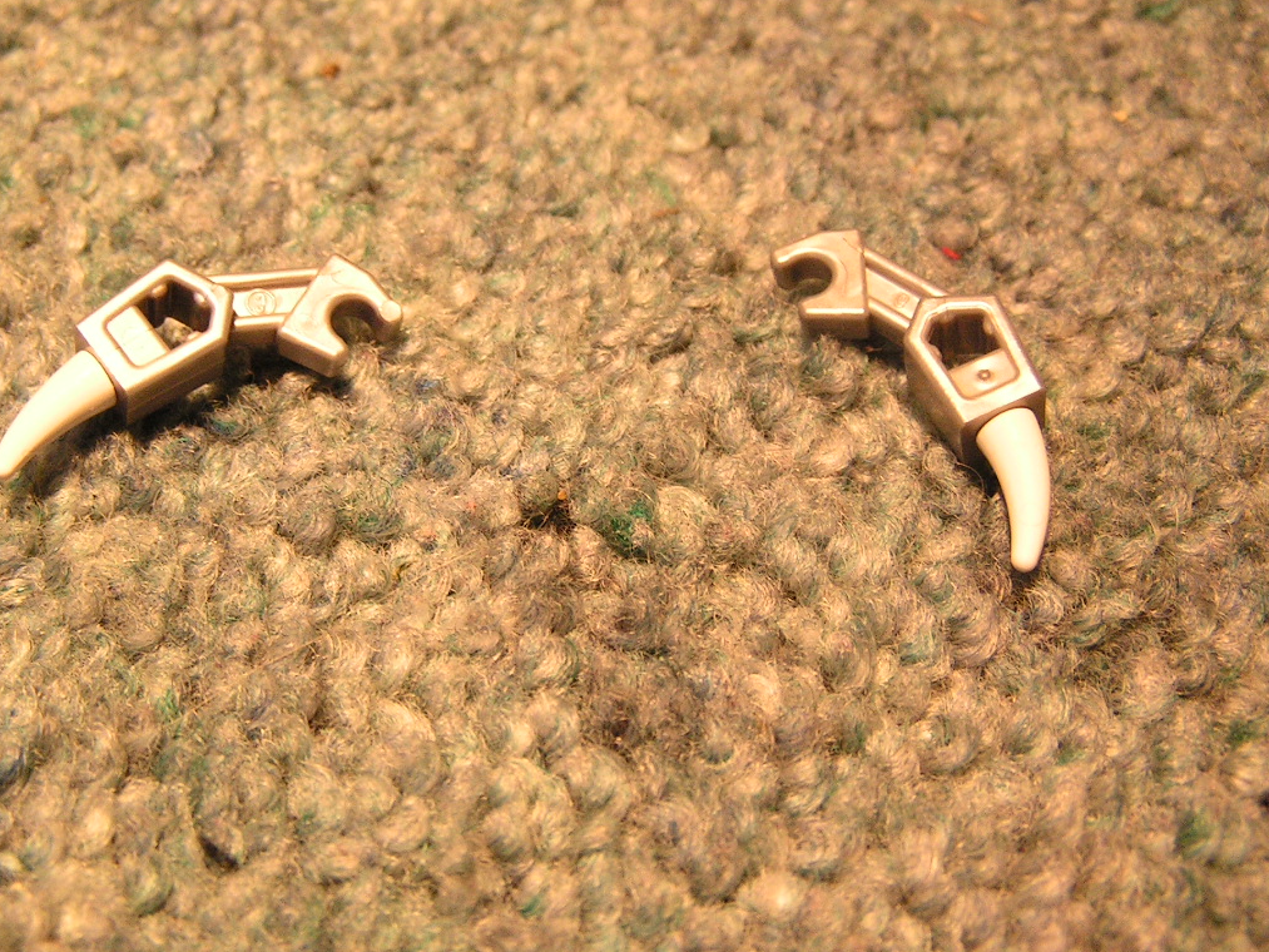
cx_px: 576
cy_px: 435
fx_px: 1760
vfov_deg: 30.3
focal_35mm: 48
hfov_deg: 39.6
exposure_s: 1/40
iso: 125
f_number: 2.8
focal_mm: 6.3
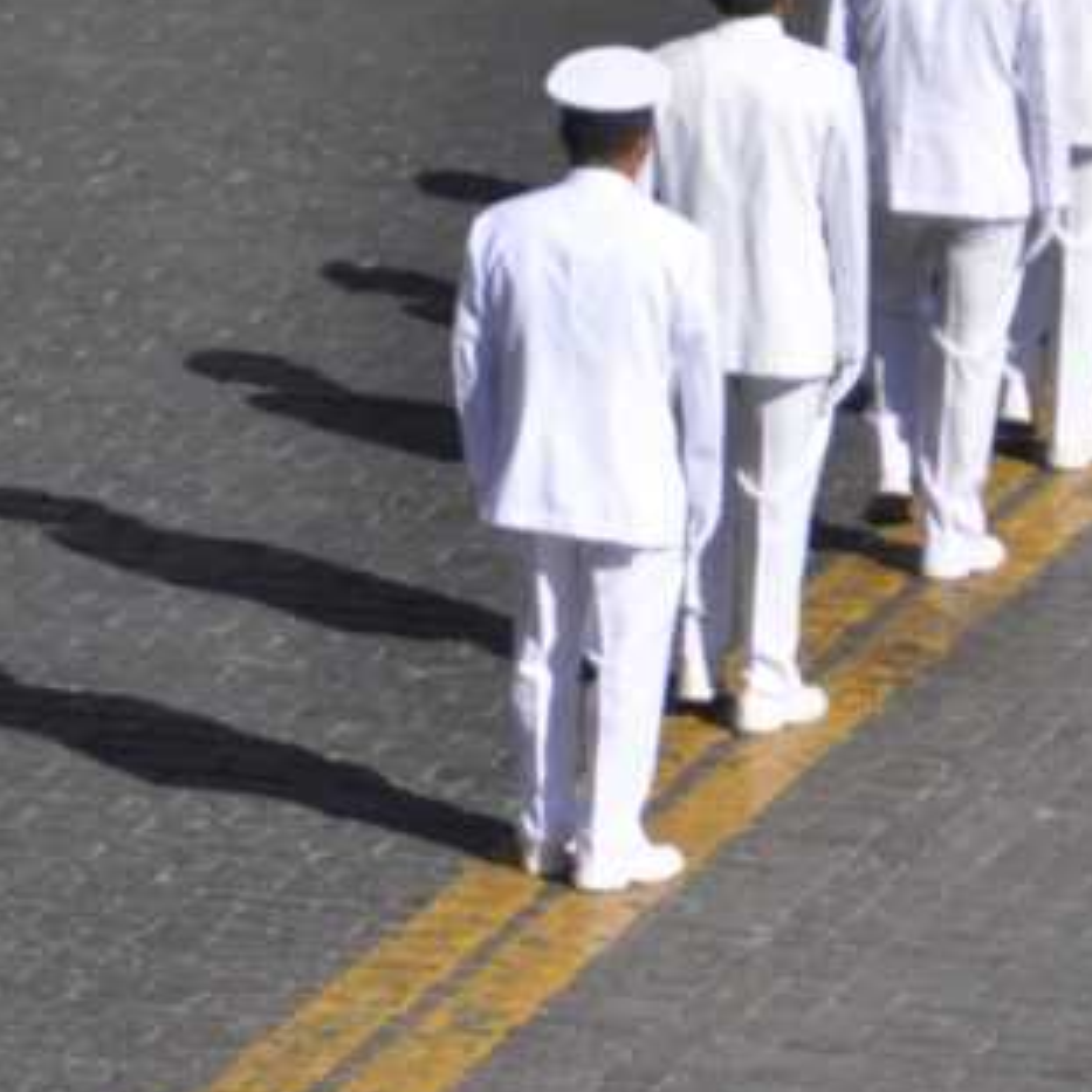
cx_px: 241
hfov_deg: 4.0
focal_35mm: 441
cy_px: -253
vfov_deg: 4.0
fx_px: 15730
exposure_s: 1/1000
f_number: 8
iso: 200
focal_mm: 85
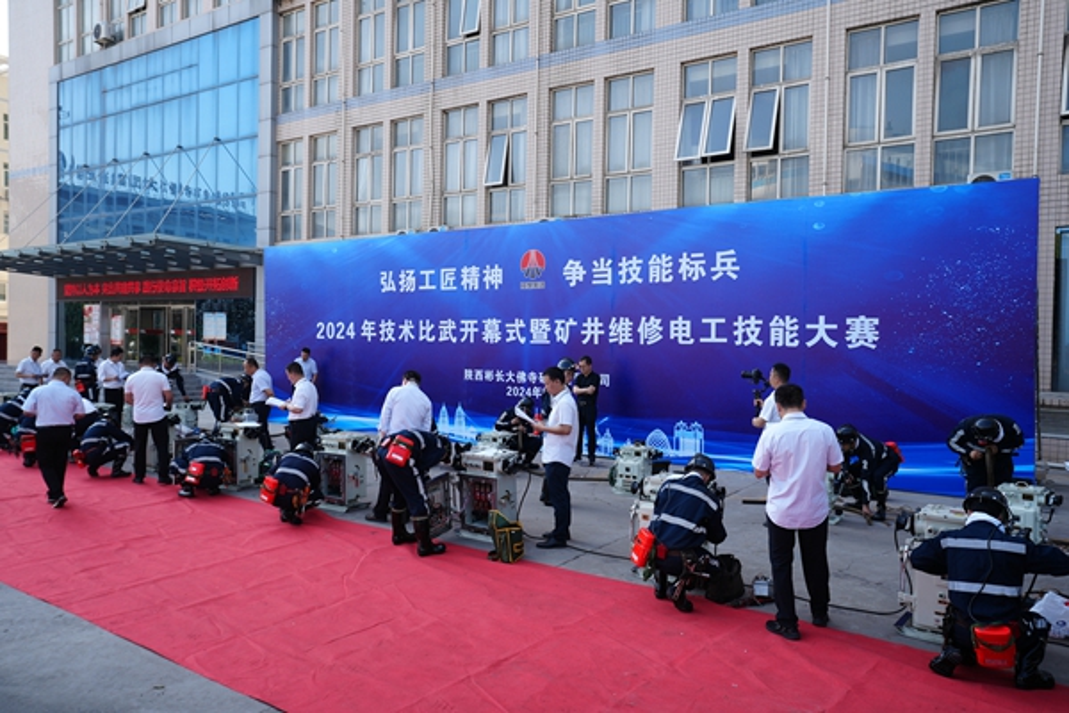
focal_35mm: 28
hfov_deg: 65.5
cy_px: 356
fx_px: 831
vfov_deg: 46.4
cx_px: 534
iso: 100
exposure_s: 1/100
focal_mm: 28
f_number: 6.3
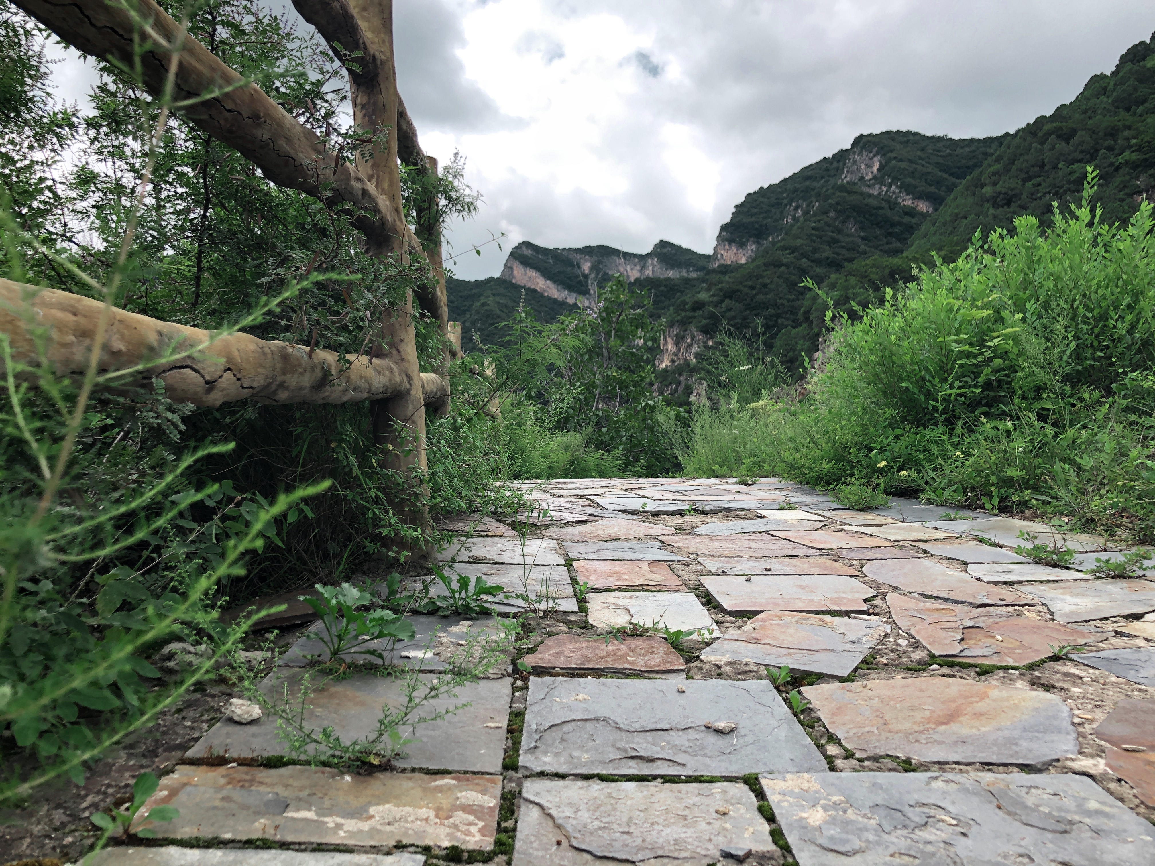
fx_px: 934
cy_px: 433
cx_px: 578
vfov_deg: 49.7
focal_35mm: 28
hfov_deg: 63.4
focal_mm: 4
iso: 20
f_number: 1.8
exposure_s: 1/571
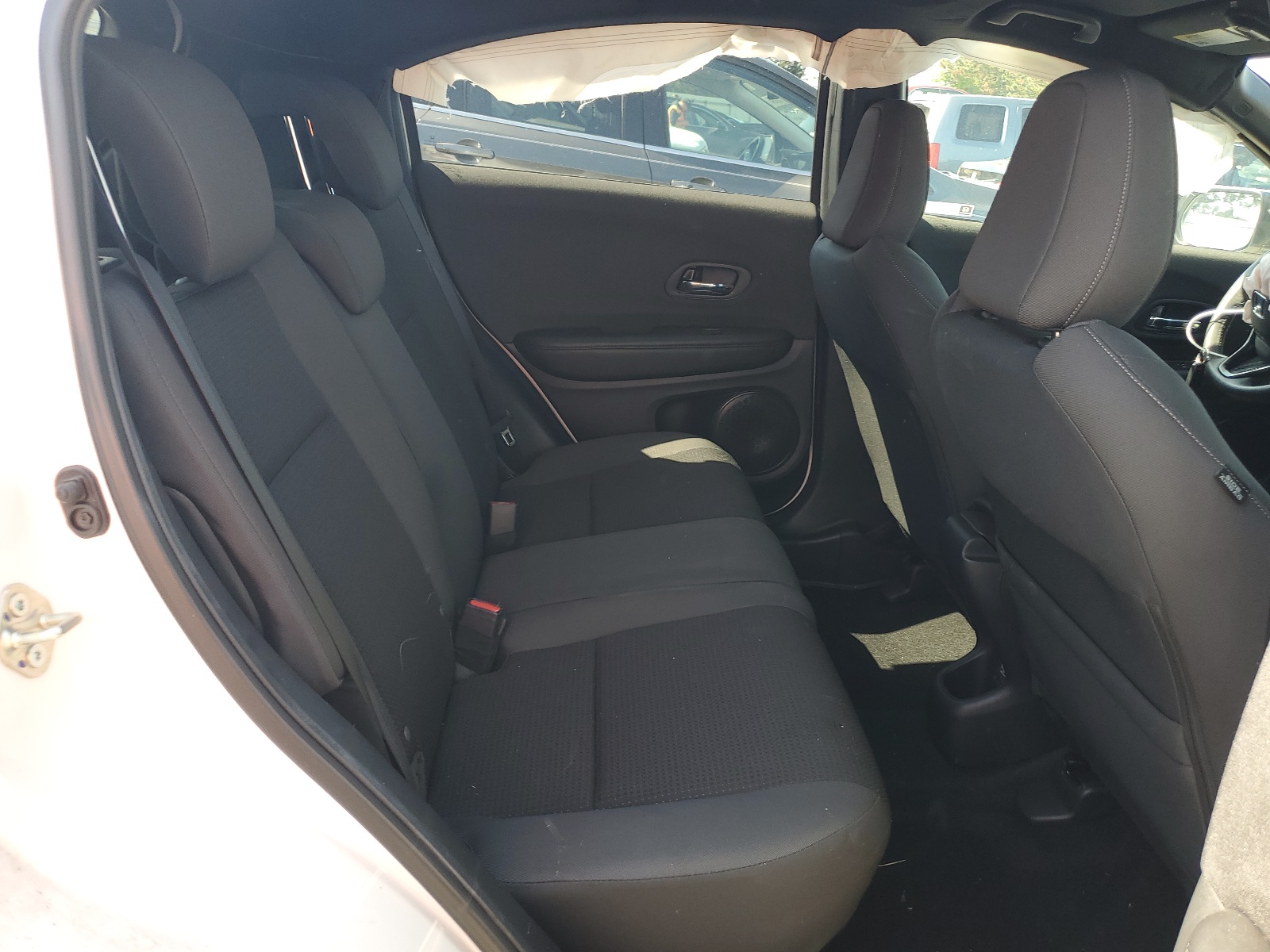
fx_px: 954
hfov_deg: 67.3
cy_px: 476
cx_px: 635
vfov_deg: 53.1
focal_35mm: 26
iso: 50
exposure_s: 1/169
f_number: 1.5
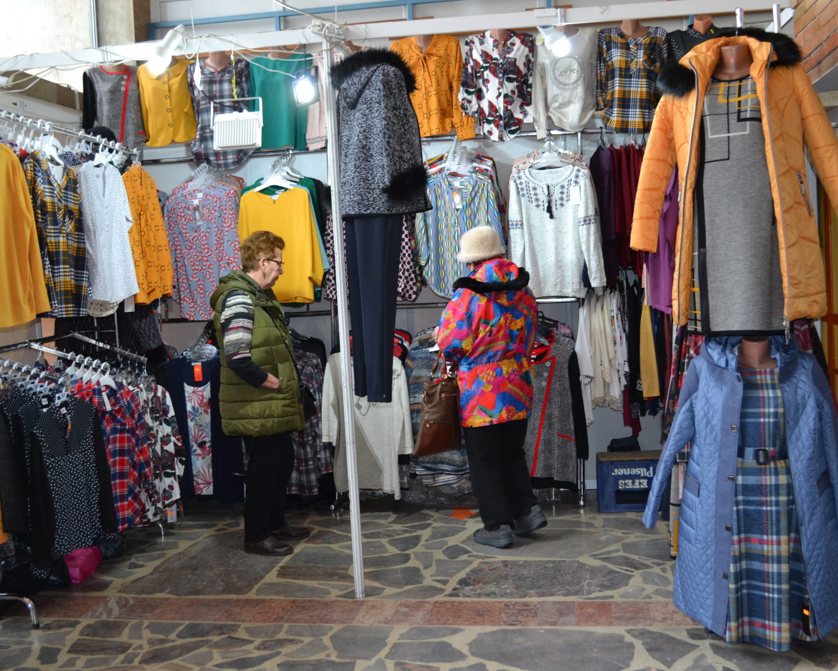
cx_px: 396
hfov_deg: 44.8
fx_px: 1017
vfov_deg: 36.5
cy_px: 335
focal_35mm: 41
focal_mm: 24
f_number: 4
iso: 400
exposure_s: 1/60
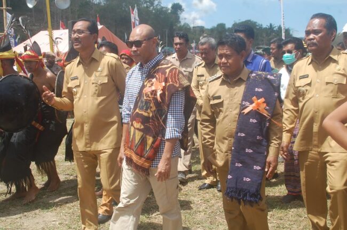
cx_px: 174
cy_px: 115
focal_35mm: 42
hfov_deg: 46.5
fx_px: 404
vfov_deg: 31.8
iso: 200
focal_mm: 28
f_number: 9
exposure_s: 1/320
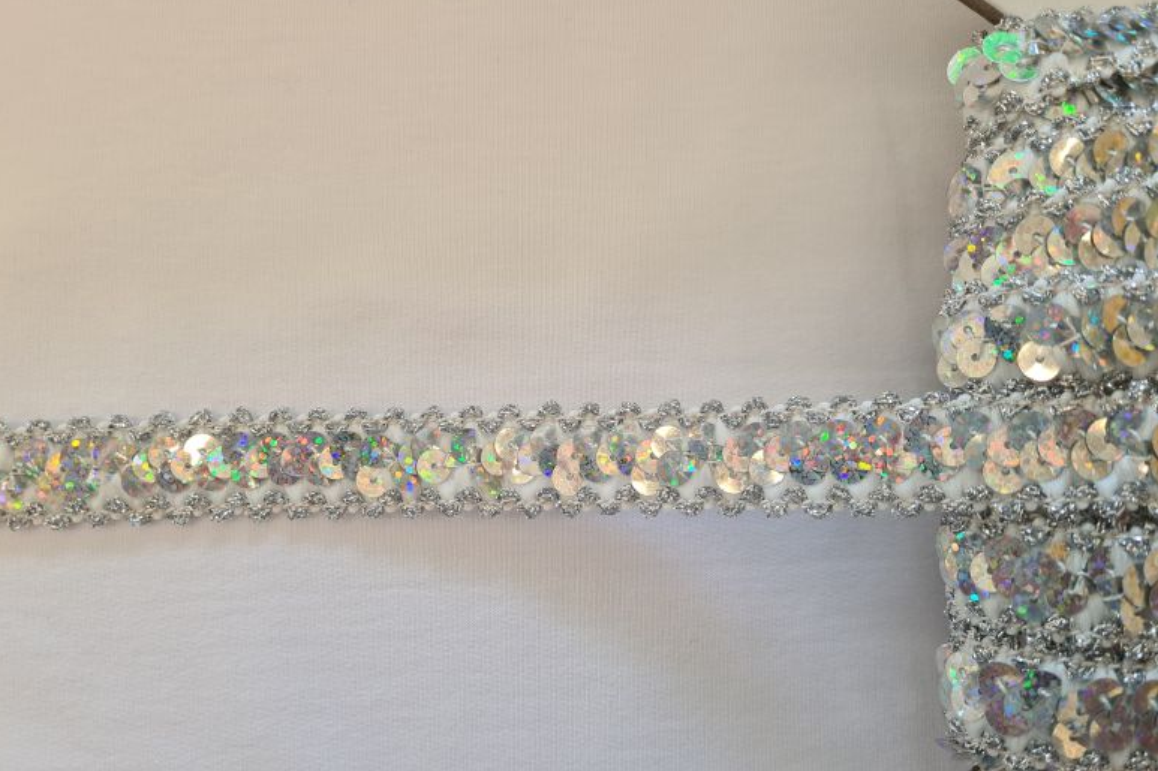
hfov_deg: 65.5
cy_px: 431
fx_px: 900
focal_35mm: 28
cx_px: 560
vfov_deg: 46.3
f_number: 1.8
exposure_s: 1/100
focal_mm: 5.4
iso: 64
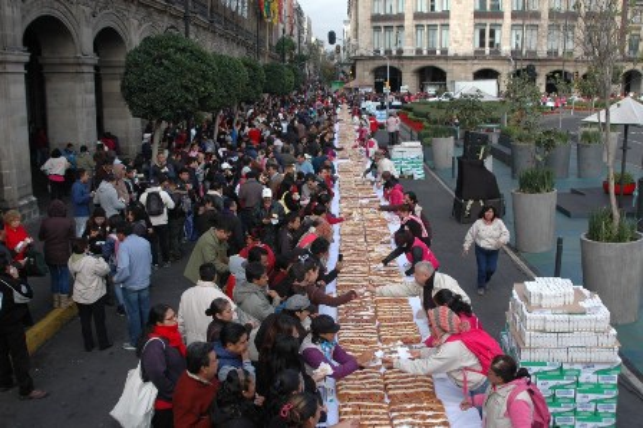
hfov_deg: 53.2
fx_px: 643
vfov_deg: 36.8
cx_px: 322
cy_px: 214
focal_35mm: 36
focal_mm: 24
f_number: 8
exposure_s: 1/250
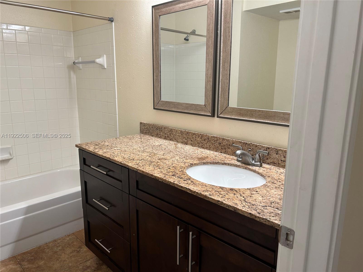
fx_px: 273
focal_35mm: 26
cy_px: 136
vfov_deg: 53.1
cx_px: 182
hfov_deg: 67.3
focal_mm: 5.7
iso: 80
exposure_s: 1/60
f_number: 1.5
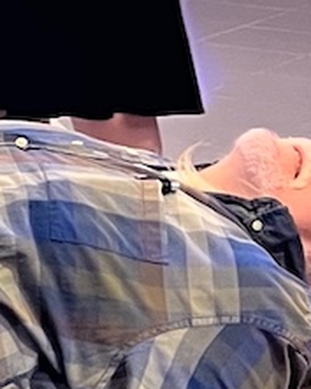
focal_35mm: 195
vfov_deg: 9.9
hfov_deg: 7.3
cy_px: 213
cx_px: -517
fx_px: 2242
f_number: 1.6
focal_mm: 5.1
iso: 250
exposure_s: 1/60
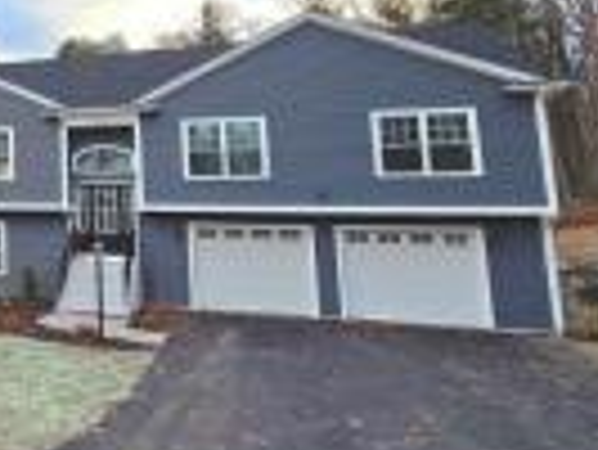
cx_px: -207
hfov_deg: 33.0
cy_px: 112
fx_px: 674
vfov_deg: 36.0
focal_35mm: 39
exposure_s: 1/240
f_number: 2.2
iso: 50
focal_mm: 2.2
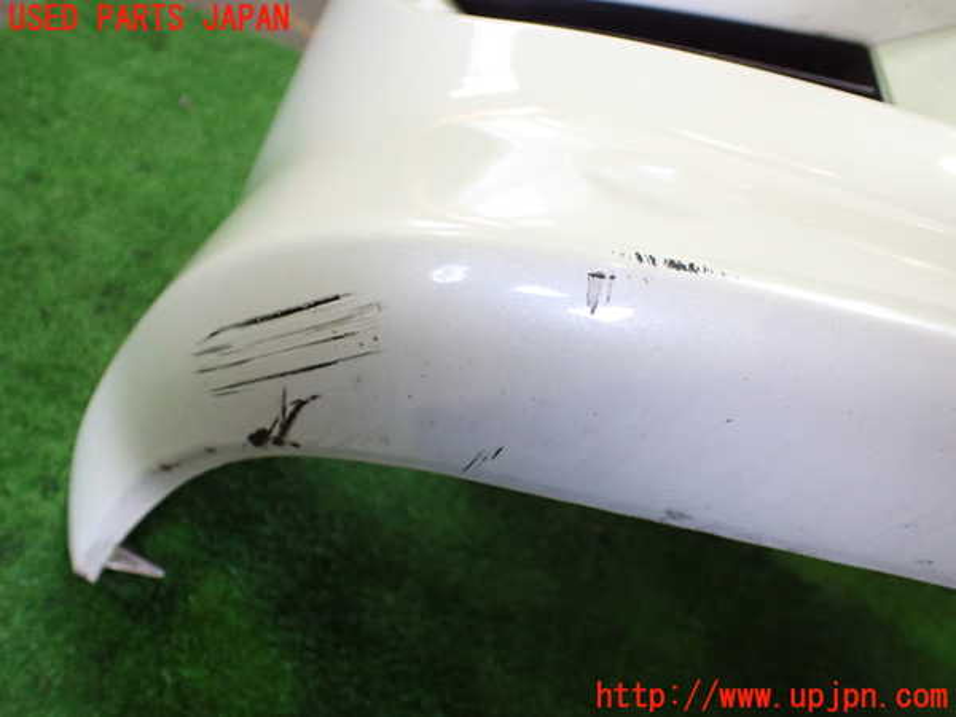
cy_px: 358
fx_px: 829
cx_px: 478
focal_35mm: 30
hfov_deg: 60.0
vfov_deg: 46.8
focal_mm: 5.4
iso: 800
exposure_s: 1/125
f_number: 2.3
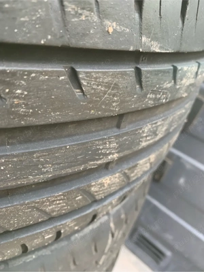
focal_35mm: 26
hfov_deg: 53.1
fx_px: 204
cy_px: 136
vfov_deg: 67.3
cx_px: 102
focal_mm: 4.25
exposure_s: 1/97
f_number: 1.8
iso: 100
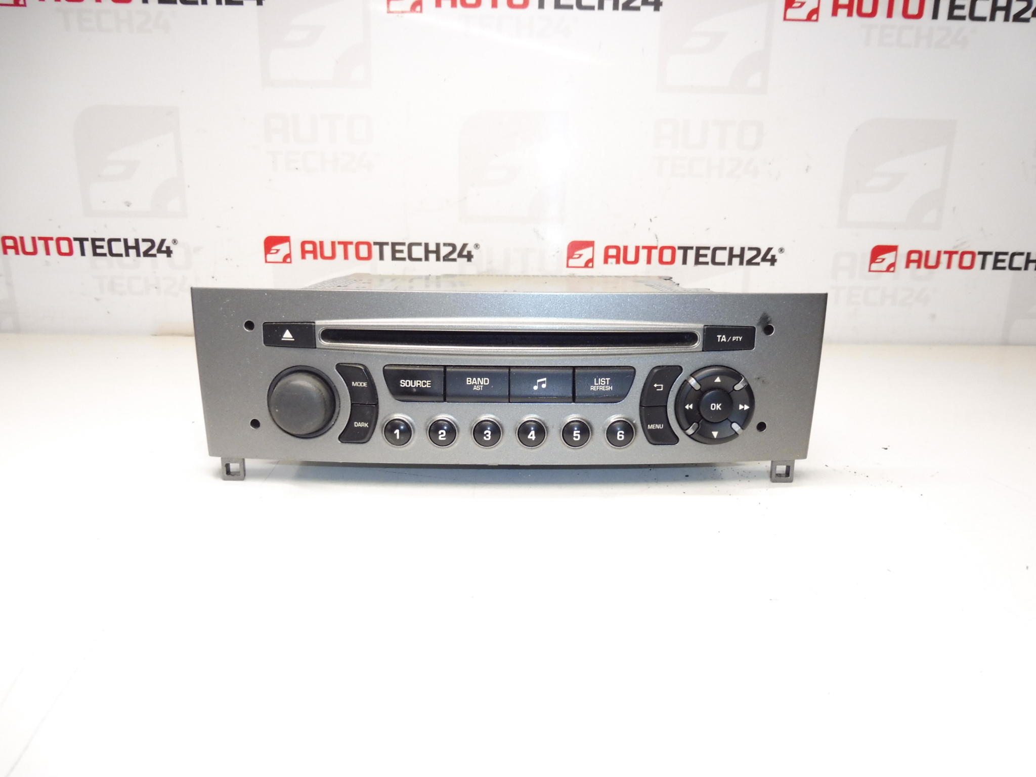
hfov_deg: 71.6
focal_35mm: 24
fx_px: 718
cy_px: 388
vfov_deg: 56.8
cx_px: 518
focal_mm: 4.3
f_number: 3.5
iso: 200
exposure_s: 1/80
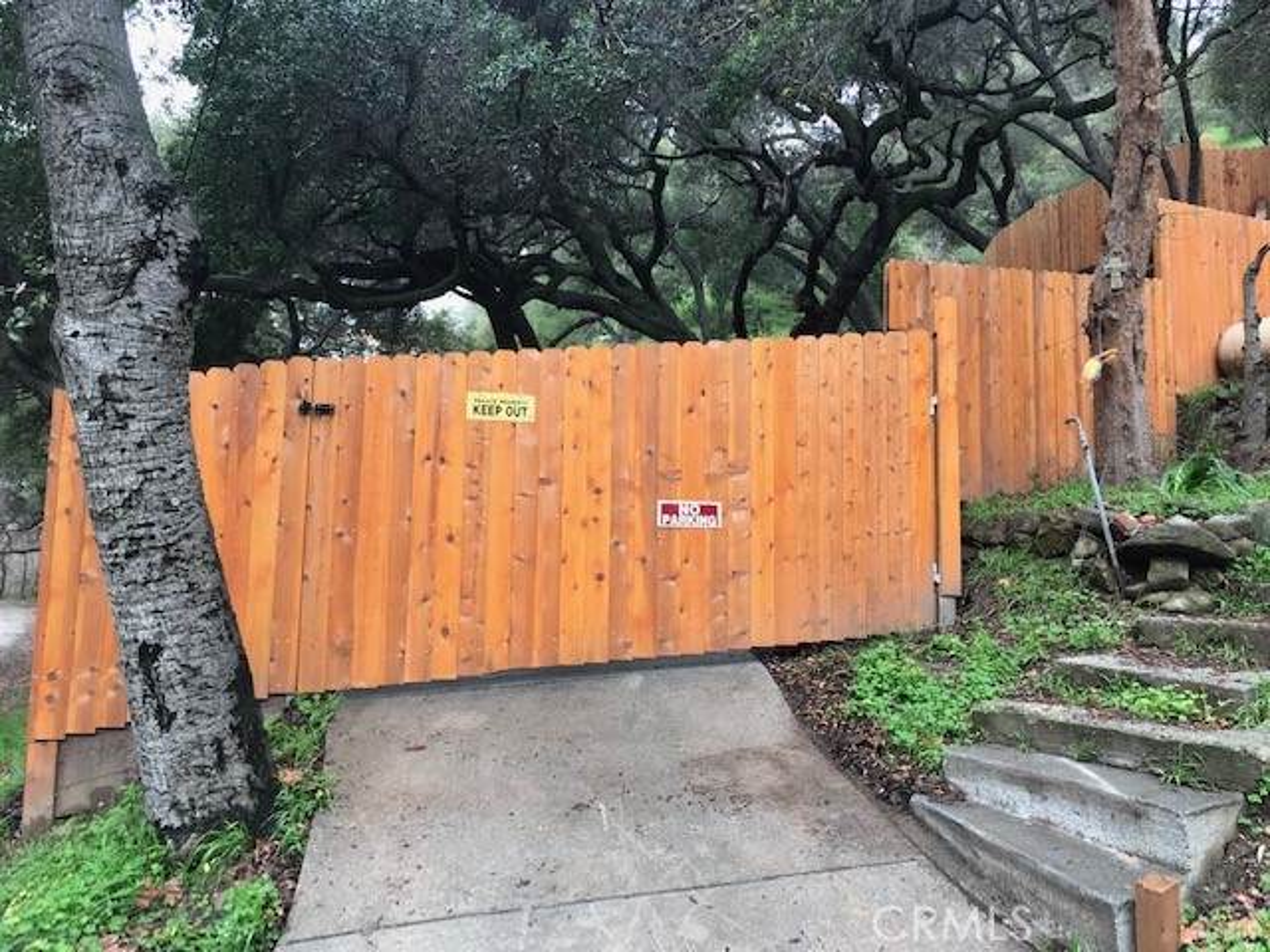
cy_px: 476
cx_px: 635
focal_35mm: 28
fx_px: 1027
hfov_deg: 63.4
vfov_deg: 49.7
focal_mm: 3.99
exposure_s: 1/120
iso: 32
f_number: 1.8
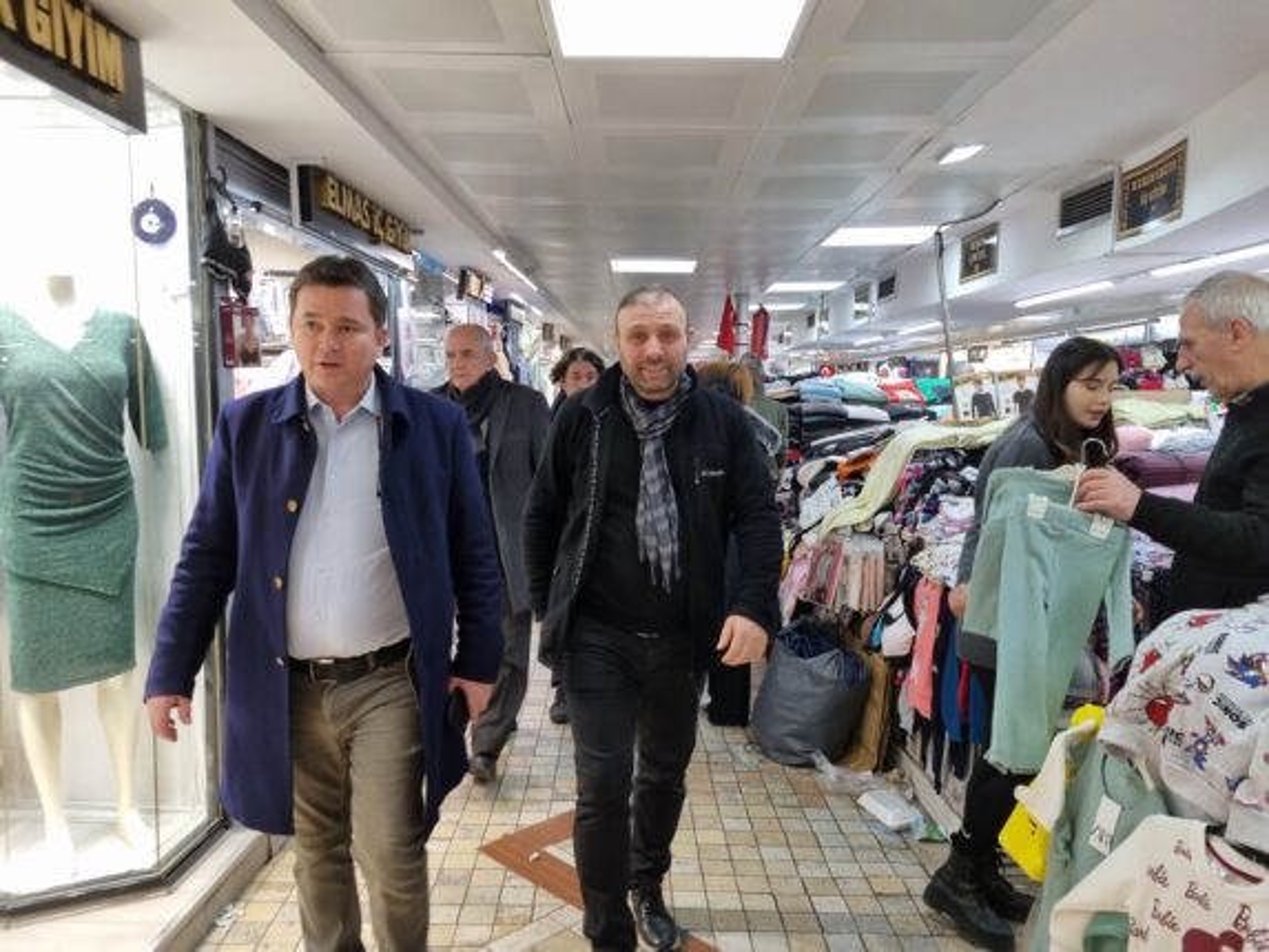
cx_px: 634
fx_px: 953
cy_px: 476
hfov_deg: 67.3
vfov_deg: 53.1
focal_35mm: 26
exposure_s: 1/100
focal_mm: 5.4
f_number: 1.8
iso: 80
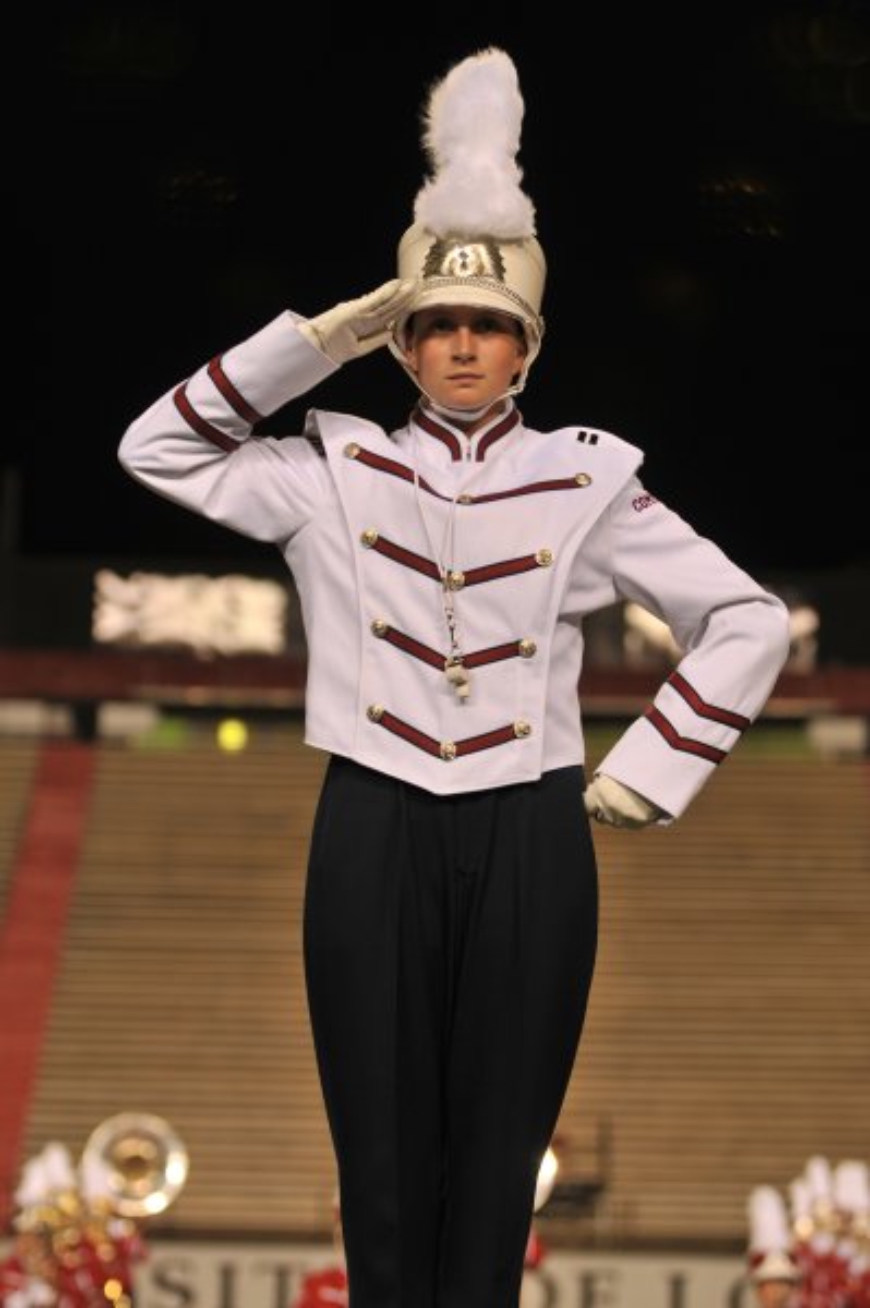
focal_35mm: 120
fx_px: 4357
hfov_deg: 11.4
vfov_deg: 17.1
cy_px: 654
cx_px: 435
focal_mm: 80
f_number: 2.8
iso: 200
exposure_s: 1/100
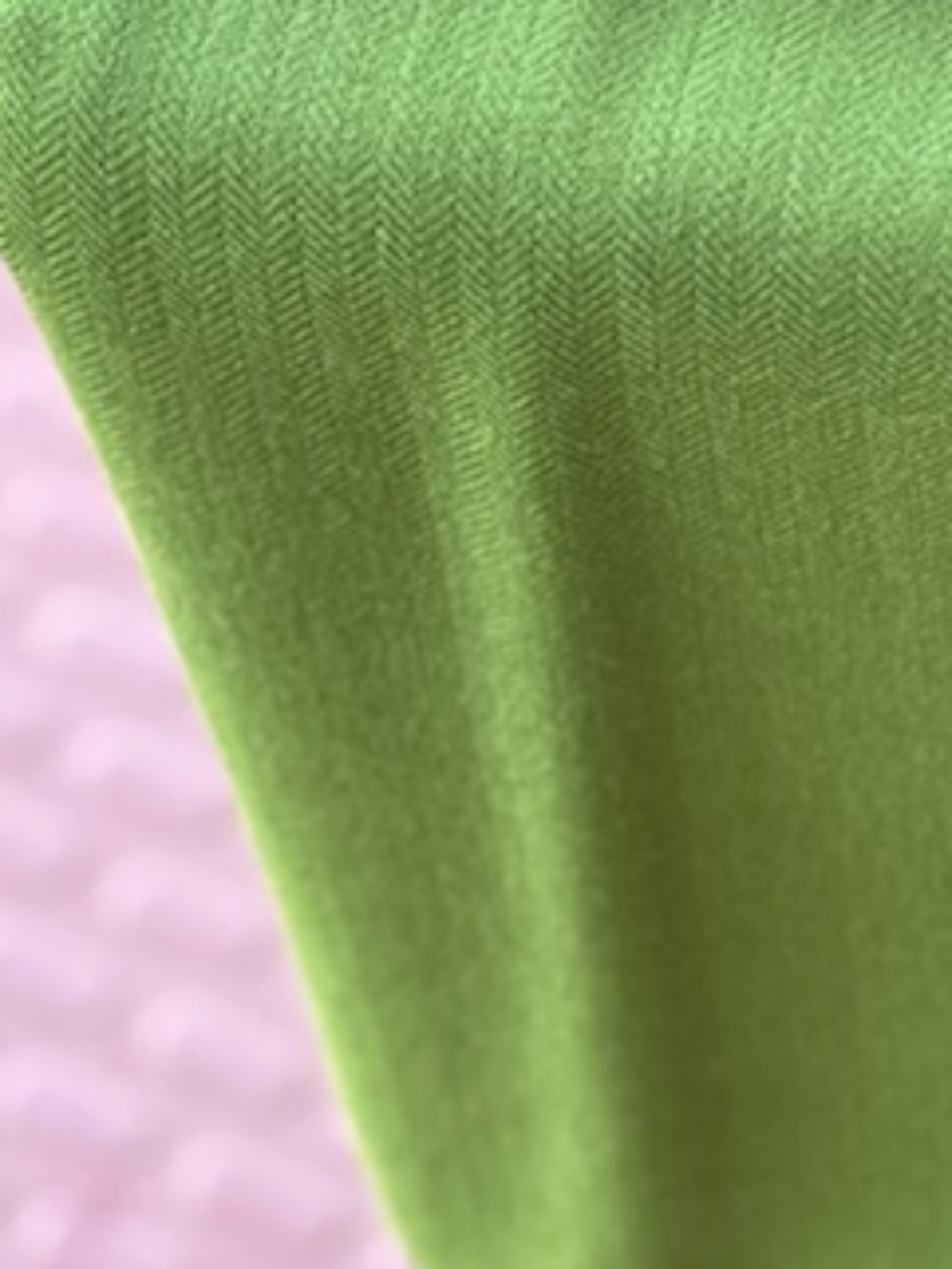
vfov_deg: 12.9
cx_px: 1230
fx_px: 5460
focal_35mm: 149
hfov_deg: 9.8
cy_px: -320
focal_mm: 6.76
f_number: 1.78
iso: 100
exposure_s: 1/119
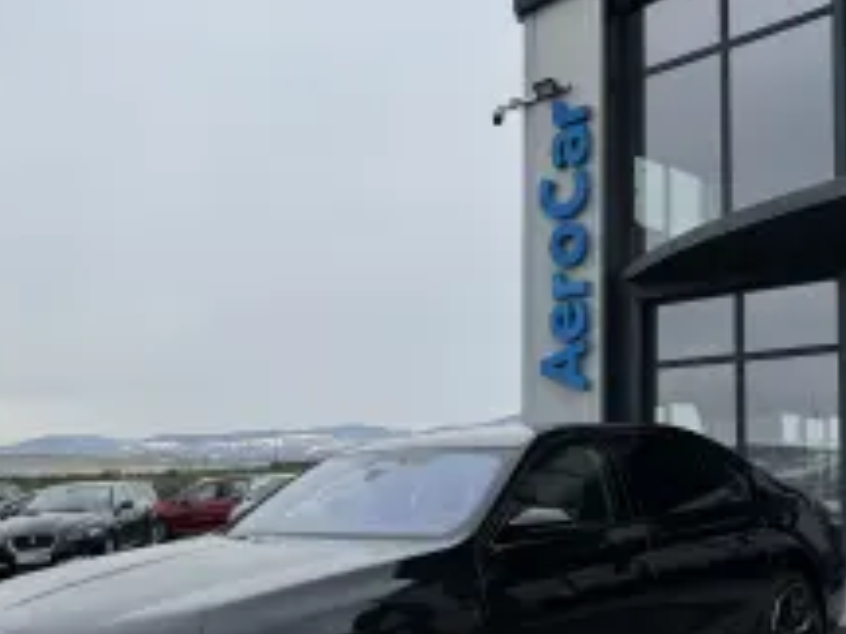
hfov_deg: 46.6
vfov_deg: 35.5
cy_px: 434
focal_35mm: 40
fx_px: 978
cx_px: 349
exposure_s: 1/1524
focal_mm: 6.76
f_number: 1.78
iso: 80
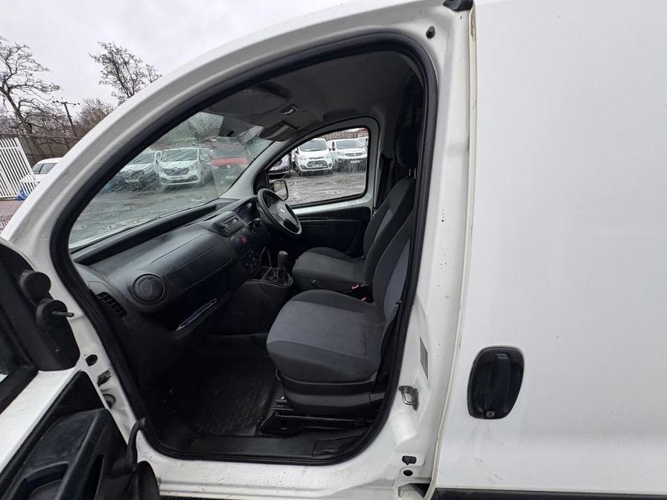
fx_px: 270
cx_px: 334
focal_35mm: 14
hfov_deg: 102.1
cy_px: 250
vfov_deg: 85.7
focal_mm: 2.22
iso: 160
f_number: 2.2
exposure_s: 1/99
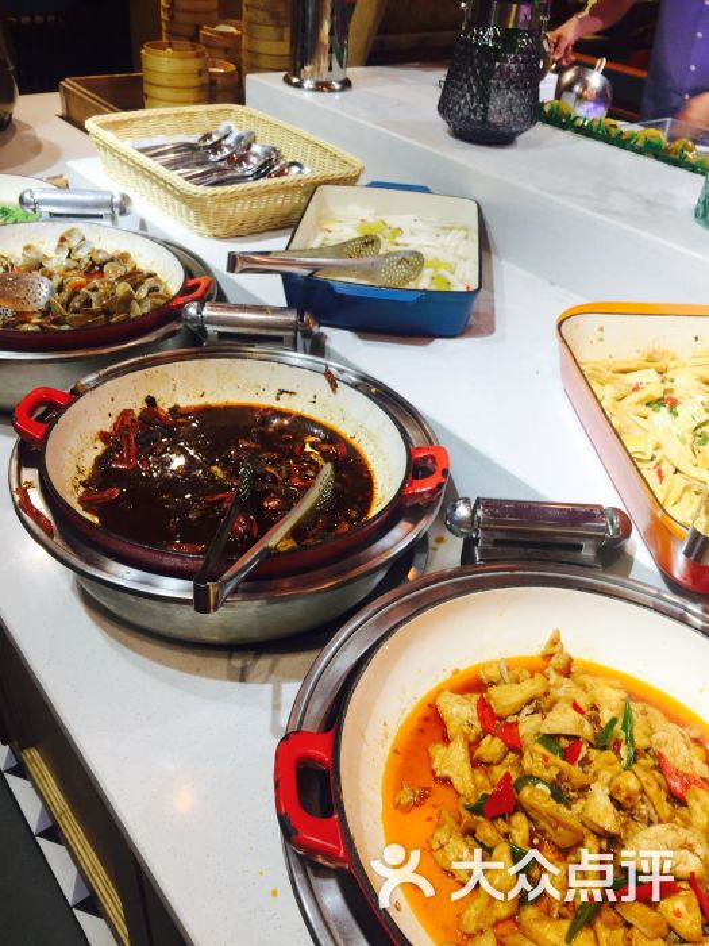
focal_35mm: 29
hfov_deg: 48.2
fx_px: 792
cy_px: 473
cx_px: 354
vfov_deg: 61.7
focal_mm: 4.15
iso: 40
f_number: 2.2
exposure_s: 1/50
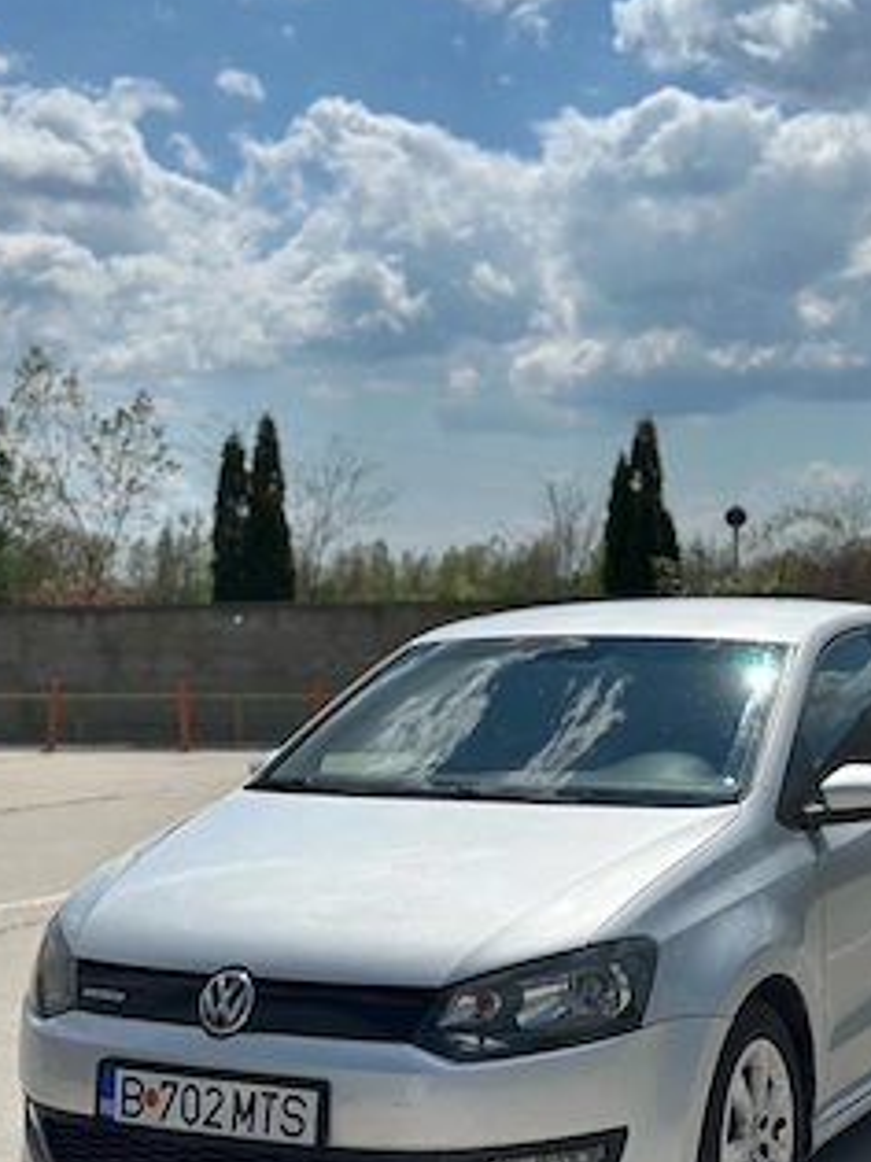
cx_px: 502
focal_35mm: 61
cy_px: 634
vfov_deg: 31.7
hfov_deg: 24.0
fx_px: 2048
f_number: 1.78
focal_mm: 6.86
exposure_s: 1/18868
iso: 80
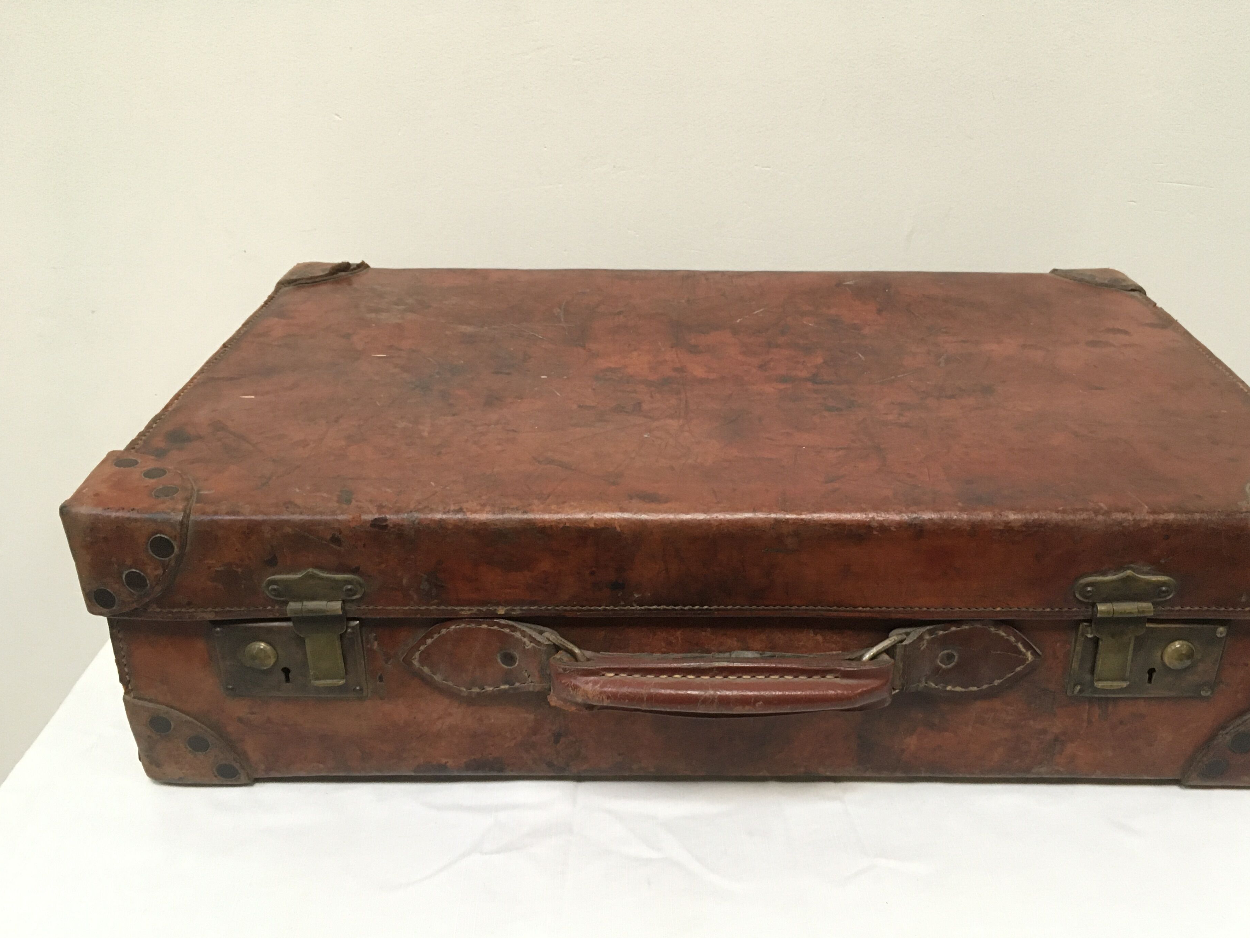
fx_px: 1156
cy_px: 515
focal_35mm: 32
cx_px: 677
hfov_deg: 56.7
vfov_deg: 44.1
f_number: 2.2
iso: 200
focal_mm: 4.15
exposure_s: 1/33
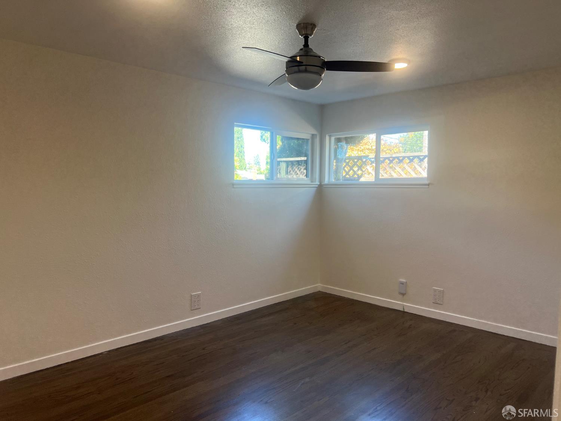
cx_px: 280
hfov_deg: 67.3
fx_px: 421
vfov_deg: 53.1
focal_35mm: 26
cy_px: 210
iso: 100
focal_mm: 5.7
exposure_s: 1/120
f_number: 1.5
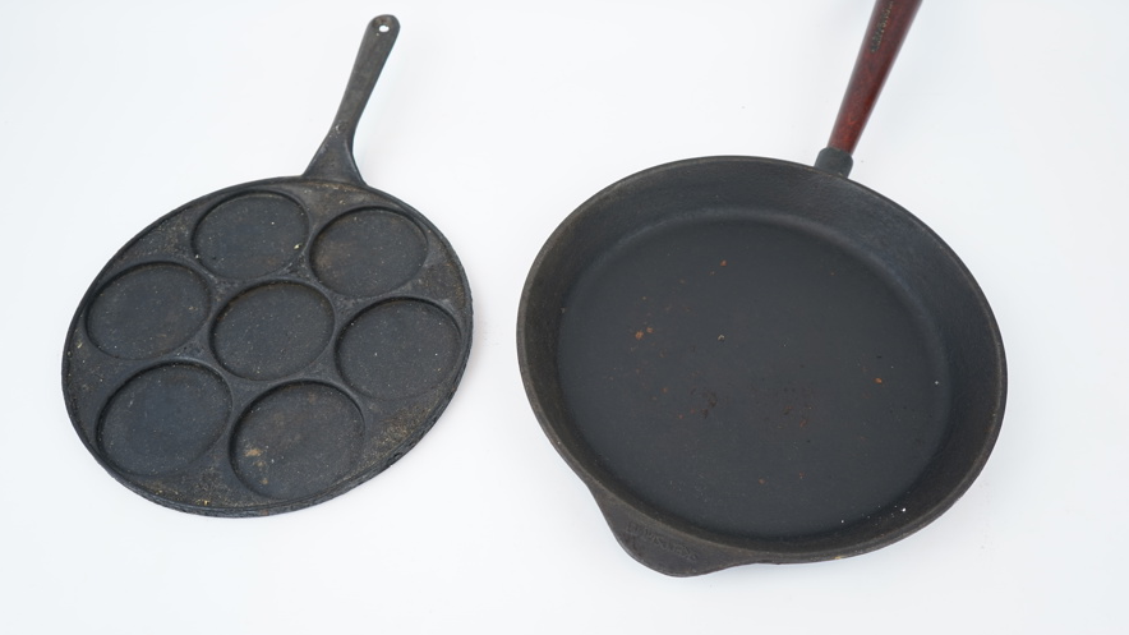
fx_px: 958
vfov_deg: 36.6
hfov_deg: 61.0
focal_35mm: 32
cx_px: 557
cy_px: 291
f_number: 4
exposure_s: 1/60
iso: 100
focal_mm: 30
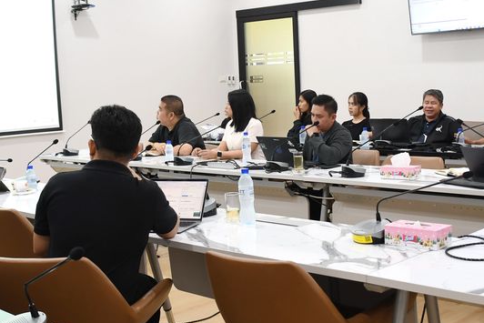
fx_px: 699
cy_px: 143
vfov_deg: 26.0
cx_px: 305
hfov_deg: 37.9
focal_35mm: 52
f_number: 4
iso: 640
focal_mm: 18
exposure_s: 1/50
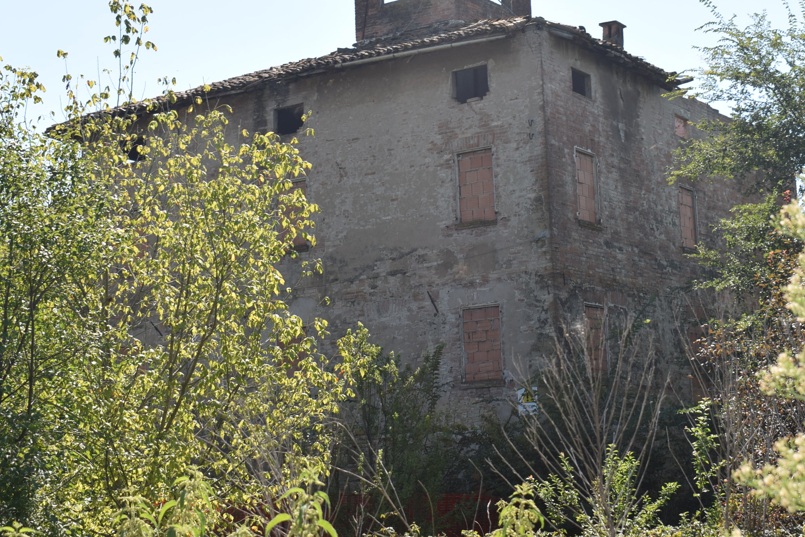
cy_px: 170
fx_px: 1514
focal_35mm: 68
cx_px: 451
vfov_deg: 20.0
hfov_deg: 29.7
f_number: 10
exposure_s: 1/200
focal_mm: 31
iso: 100
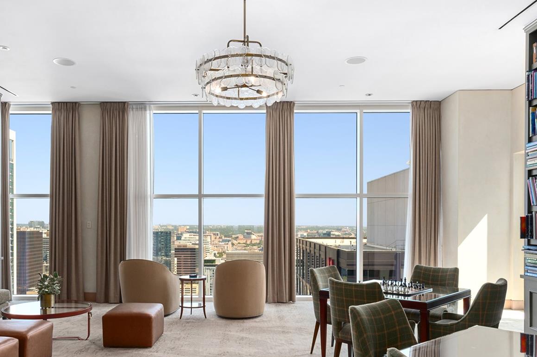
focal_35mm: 30
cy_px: 226
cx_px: 241
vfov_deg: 43.2
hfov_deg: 61.8
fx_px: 447
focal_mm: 17
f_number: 8
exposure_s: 1/20
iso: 800
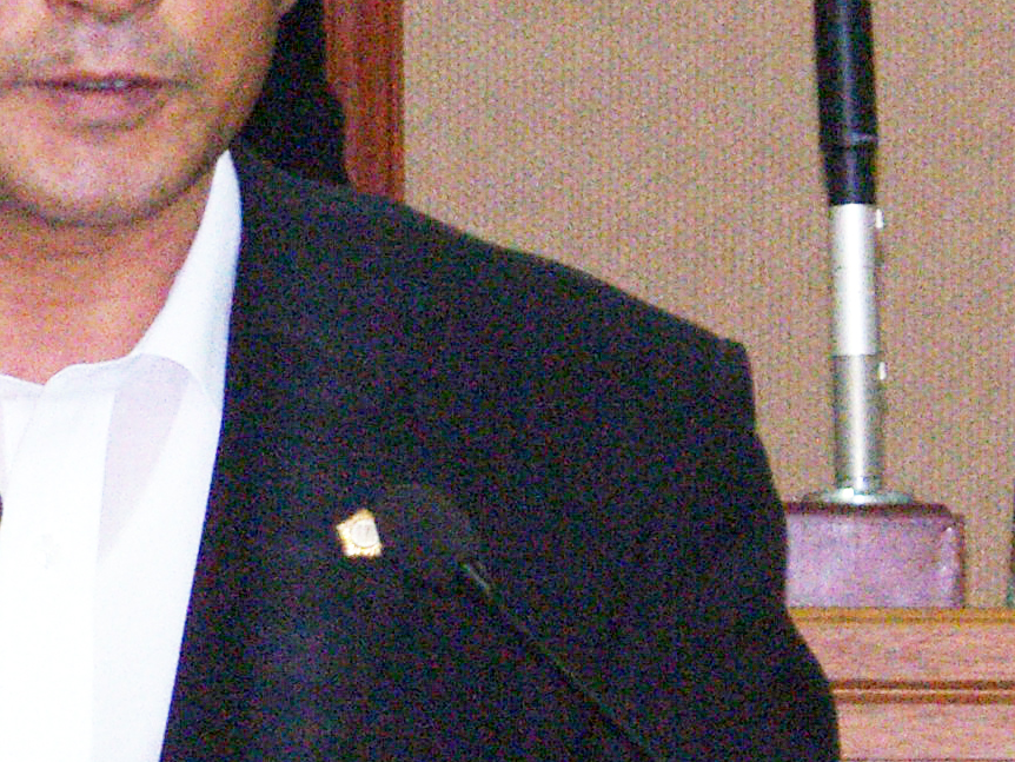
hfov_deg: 2.5
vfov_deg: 1.9
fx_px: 23317
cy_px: -213
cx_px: -39
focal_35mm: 795
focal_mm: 53.9
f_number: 4
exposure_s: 1/200
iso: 100
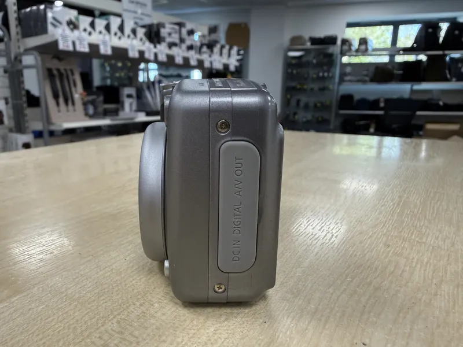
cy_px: 174
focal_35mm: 24
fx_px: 321
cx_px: 232
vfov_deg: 56.8
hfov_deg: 71.6
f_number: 2.2
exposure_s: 1/100
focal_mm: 2.22
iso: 200
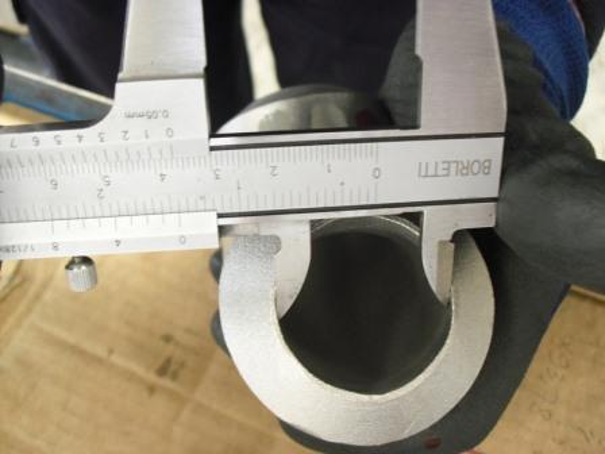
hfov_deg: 51.4
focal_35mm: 36
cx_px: 302
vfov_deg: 39.7
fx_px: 629
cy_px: 227
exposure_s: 1/15
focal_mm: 6.3
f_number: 3.1
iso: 200
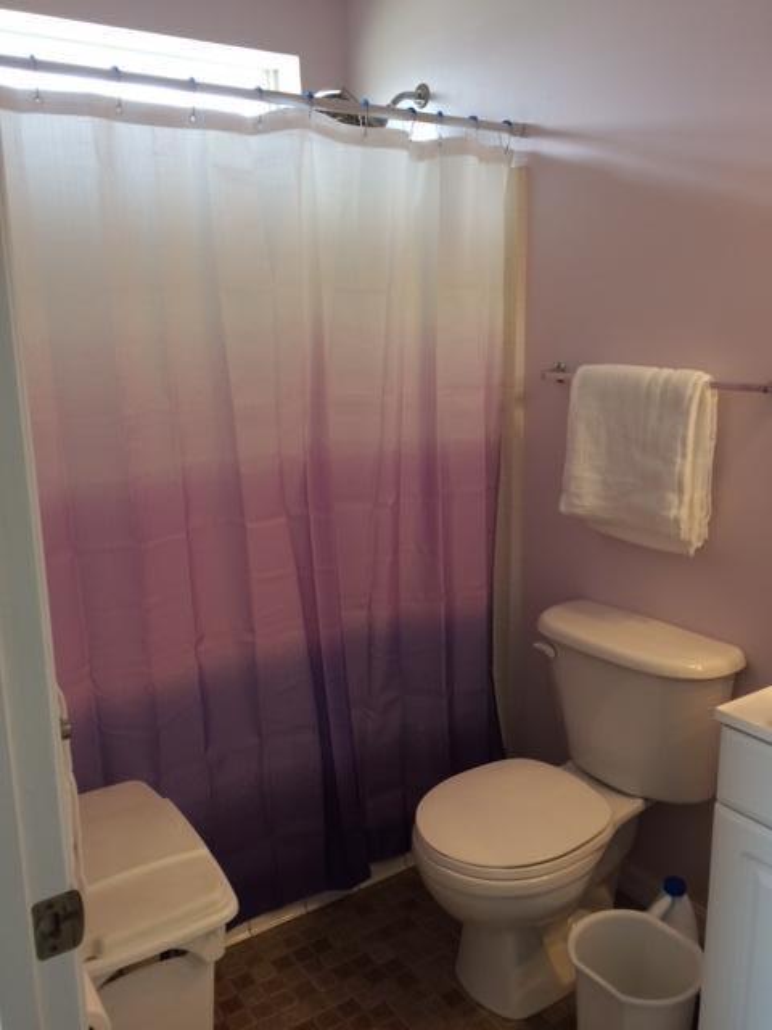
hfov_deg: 48.2
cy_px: 515
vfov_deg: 61.7
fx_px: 862
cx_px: 386
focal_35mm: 29
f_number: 2.2
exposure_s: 1/30
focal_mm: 4.15
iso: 50
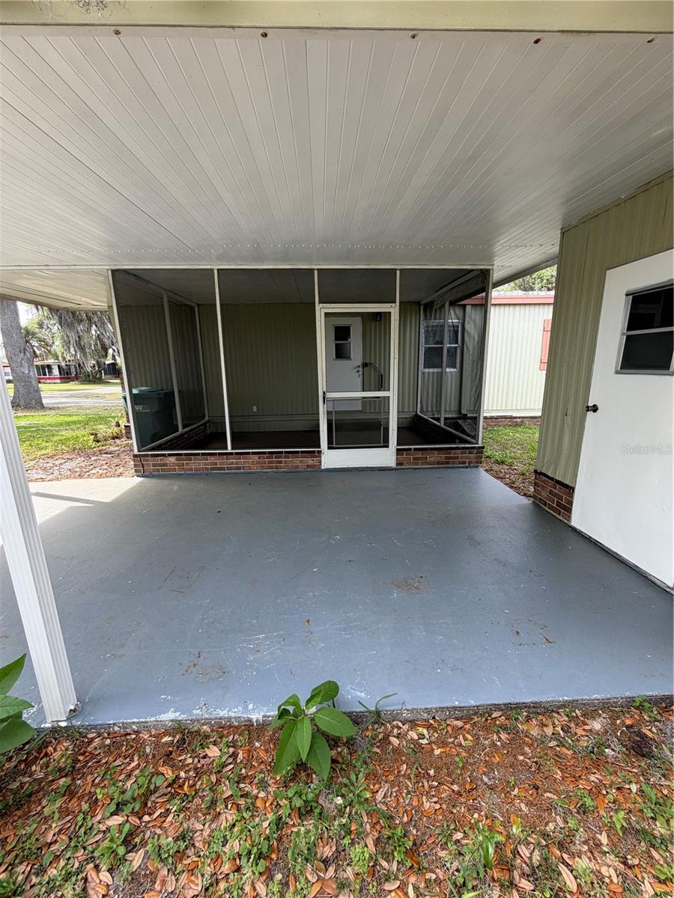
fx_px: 363
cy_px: 449
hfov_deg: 85.7
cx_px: 337
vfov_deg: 102.1
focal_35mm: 14
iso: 40
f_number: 2.2
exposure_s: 1/124
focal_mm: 2.22
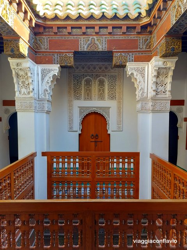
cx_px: 94
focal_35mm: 24
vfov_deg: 71.6
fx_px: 173
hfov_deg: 56.8
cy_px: 125
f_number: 1.8
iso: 40
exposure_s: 1/50
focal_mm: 5.23
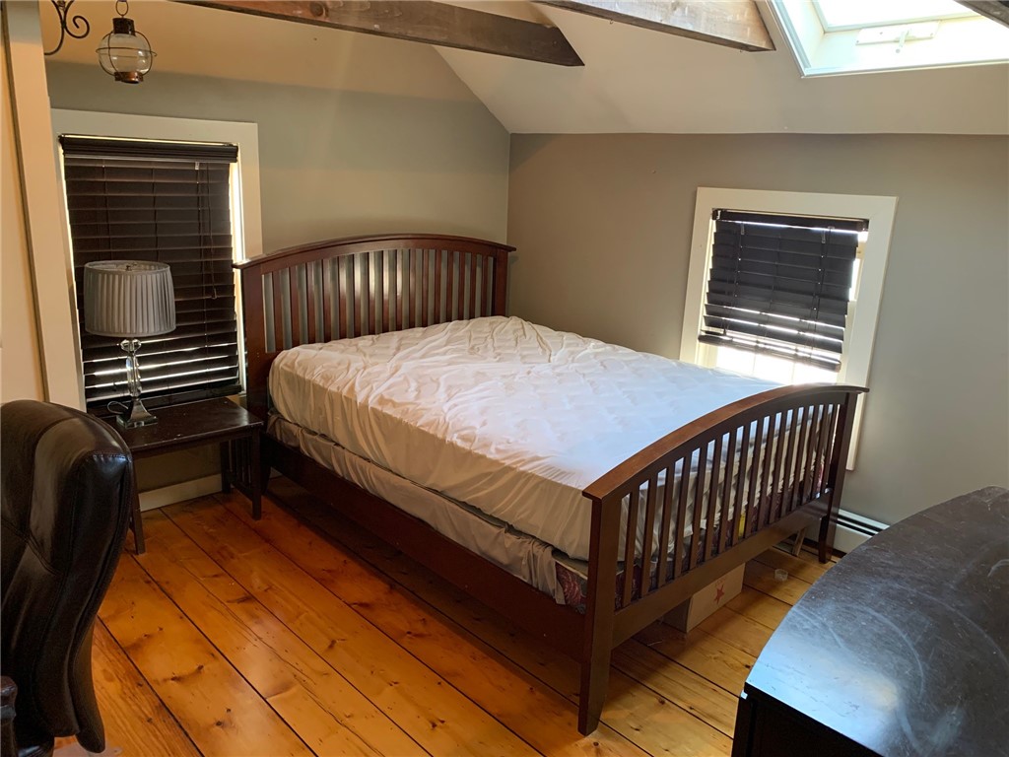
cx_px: 504
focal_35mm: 26
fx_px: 758
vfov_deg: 53.1
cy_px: 378
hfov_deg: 67.3
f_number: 1.8
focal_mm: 4.25
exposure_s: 1/60
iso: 320
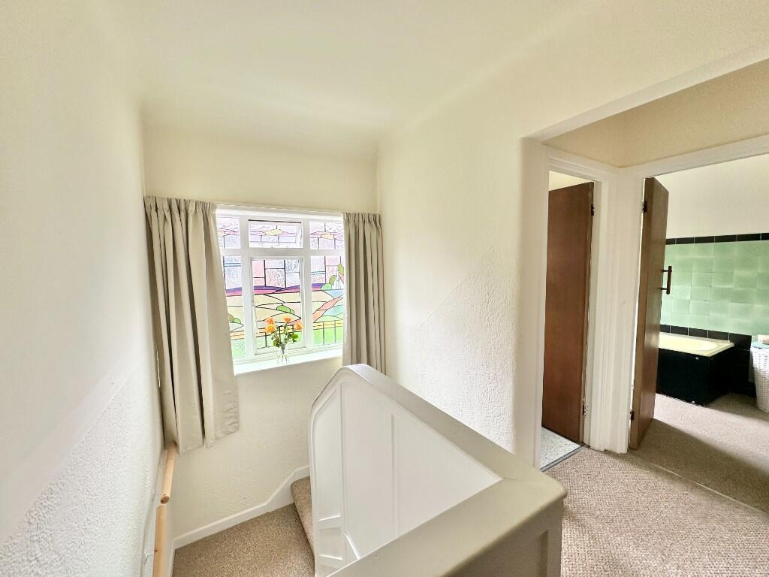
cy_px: 288
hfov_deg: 102.1
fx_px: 311
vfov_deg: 85.7
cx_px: 384
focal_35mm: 14
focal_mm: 2.22
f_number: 2.2
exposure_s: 1/99
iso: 100
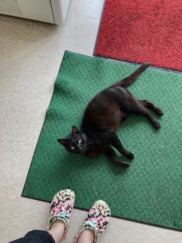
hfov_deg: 49.7
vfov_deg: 63.4
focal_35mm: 28
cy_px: 122
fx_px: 196
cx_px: 91
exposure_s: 1/120
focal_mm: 3.99
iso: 64
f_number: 1.8
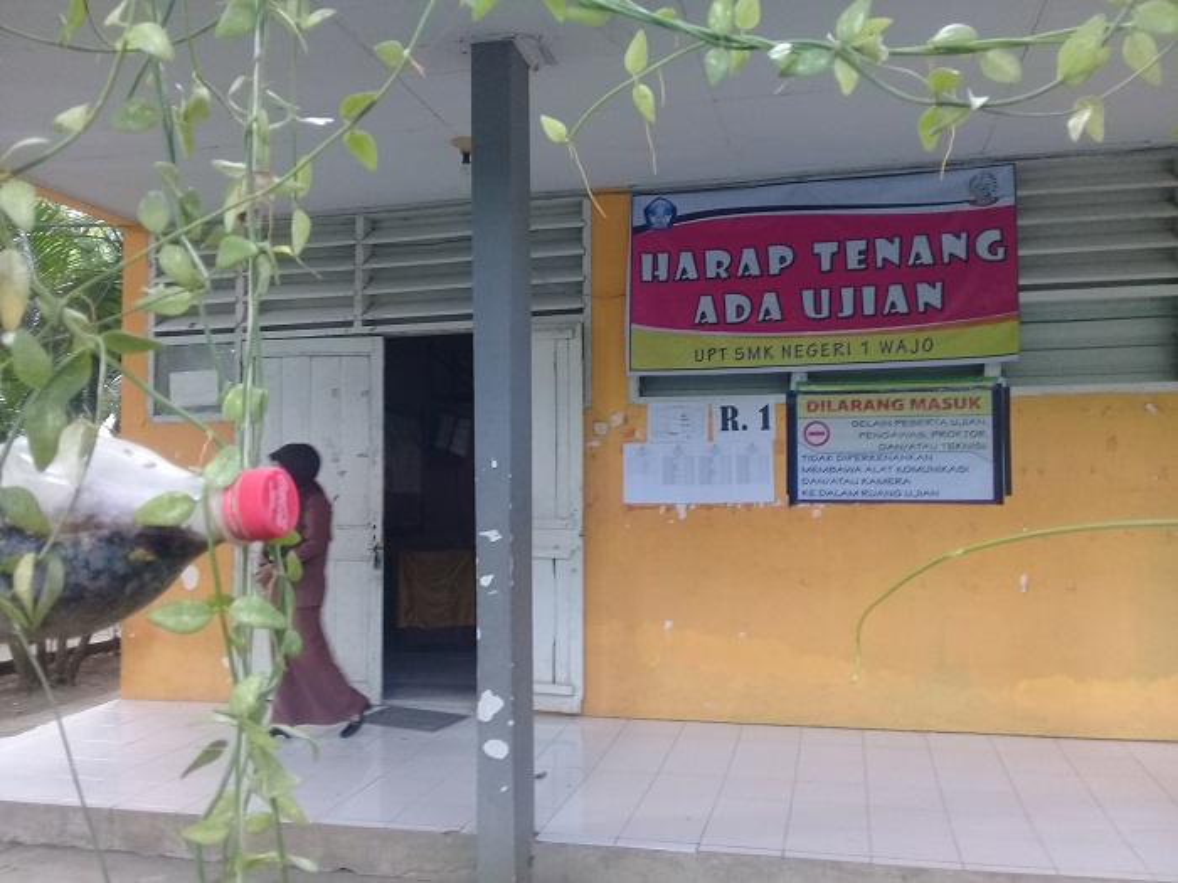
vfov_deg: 45.4
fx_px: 1055
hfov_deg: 58.4
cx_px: 589
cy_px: 442
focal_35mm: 31
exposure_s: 1/33
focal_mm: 3.3
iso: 80
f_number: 2.2
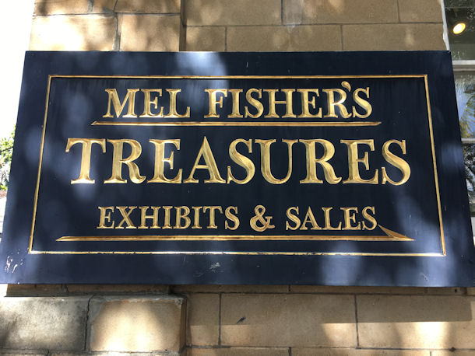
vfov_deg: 48.3
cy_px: 178
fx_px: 398
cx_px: 238
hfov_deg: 61.6
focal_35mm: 29
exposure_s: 1/139
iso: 25
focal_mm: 4.15
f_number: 2.2
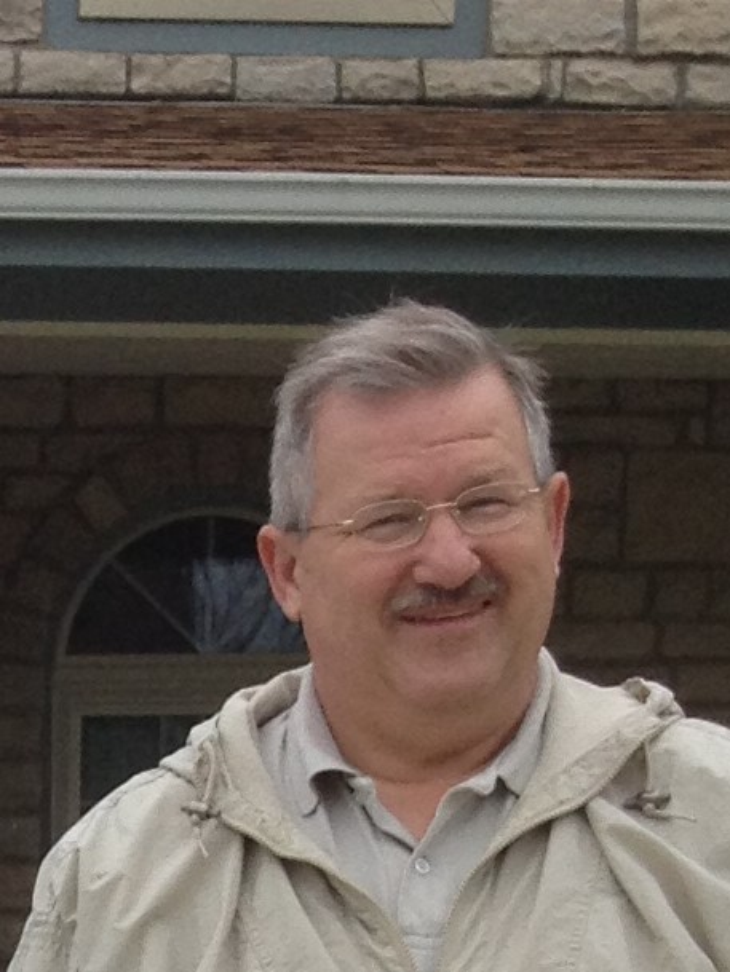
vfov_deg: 52.6
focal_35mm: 35
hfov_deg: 40.7
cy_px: 486
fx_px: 984
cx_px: 365
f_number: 2.4
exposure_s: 1/736
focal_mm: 4.28
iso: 50
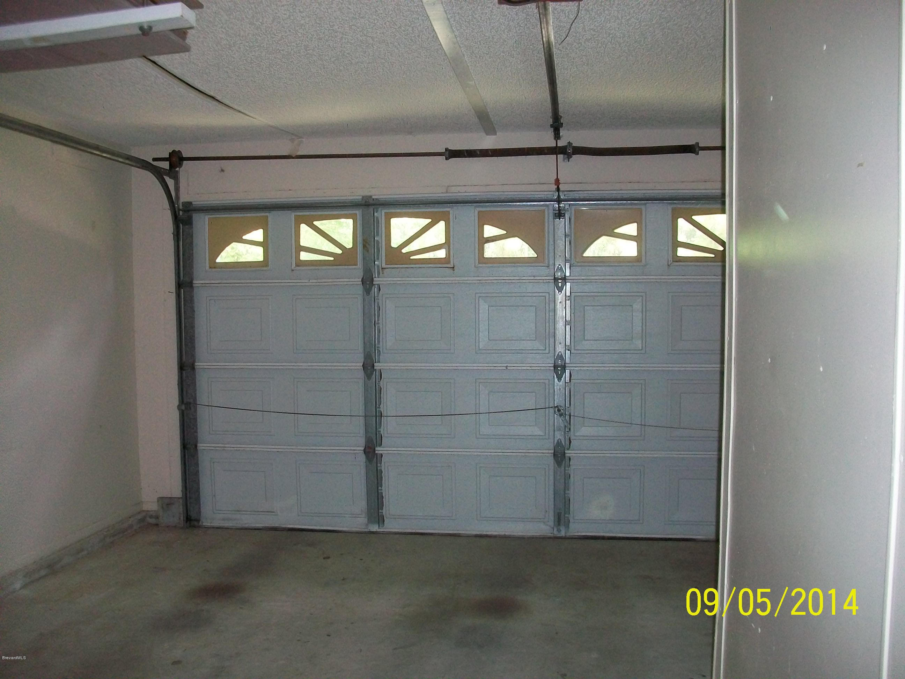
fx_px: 837
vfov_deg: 44.2
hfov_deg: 56.8
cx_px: 452
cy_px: 340
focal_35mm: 32
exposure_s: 1/60
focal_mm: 5.7
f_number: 2.8
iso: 160
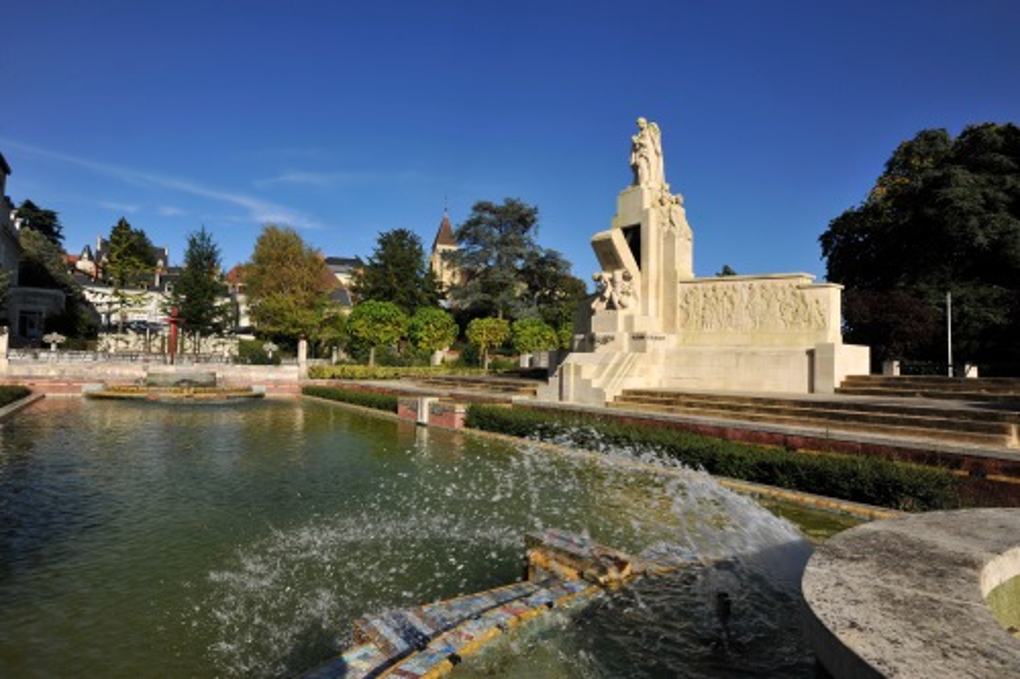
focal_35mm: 20
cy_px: 340
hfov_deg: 84.0
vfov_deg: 61.9
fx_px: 566
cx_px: 510
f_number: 20
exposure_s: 1/200
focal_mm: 20
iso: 250
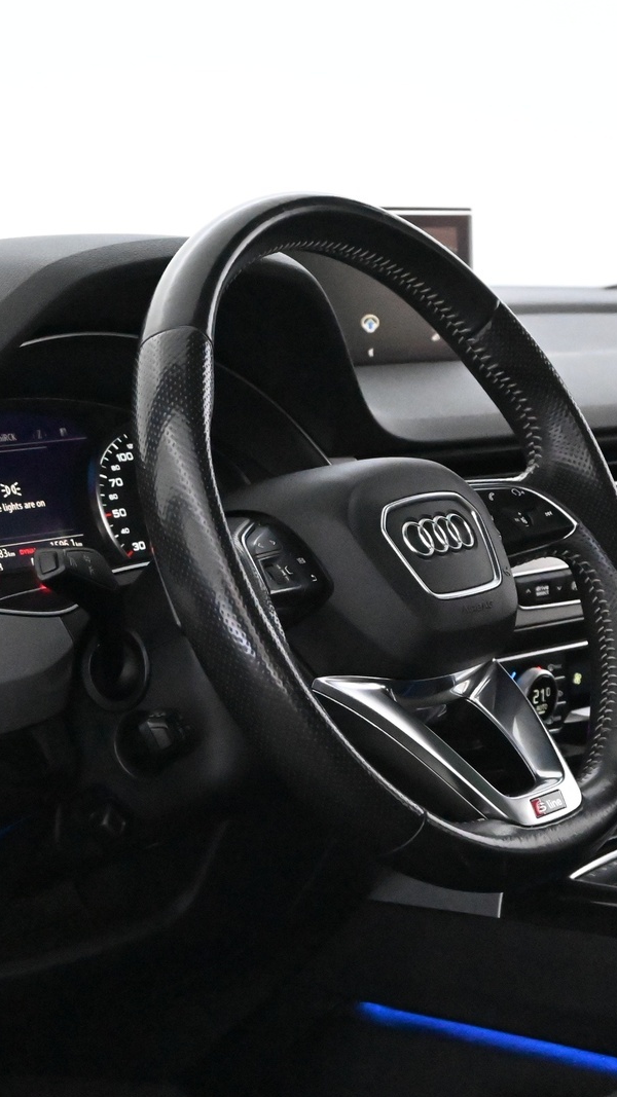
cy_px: 545
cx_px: 518
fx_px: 2845
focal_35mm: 98
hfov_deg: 12.3
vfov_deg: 21.8
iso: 14400
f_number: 5.6
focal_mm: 41
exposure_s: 1/60
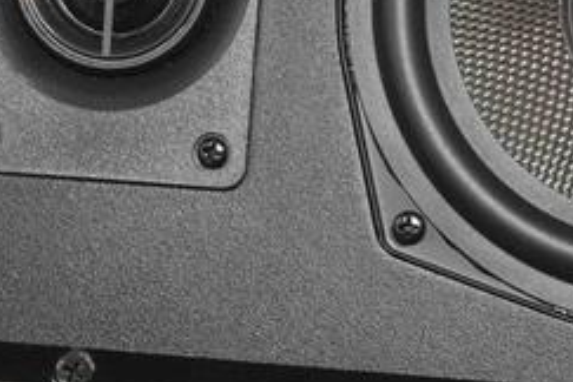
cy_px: -83
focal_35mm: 284
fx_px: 4522
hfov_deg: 7.2
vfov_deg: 4.8
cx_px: 210
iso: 200
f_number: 8
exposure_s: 1/30
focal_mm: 45
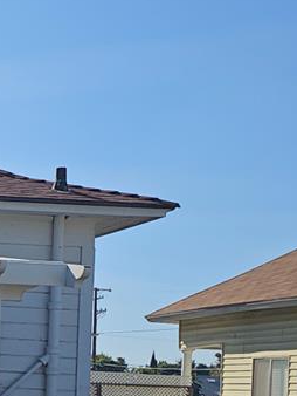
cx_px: -323
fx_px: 1165
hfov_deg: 12.5
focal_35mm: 102
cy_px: 364
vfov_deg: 18.9
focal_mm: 6.3
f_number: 1.7
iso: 10
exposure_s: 1/1441
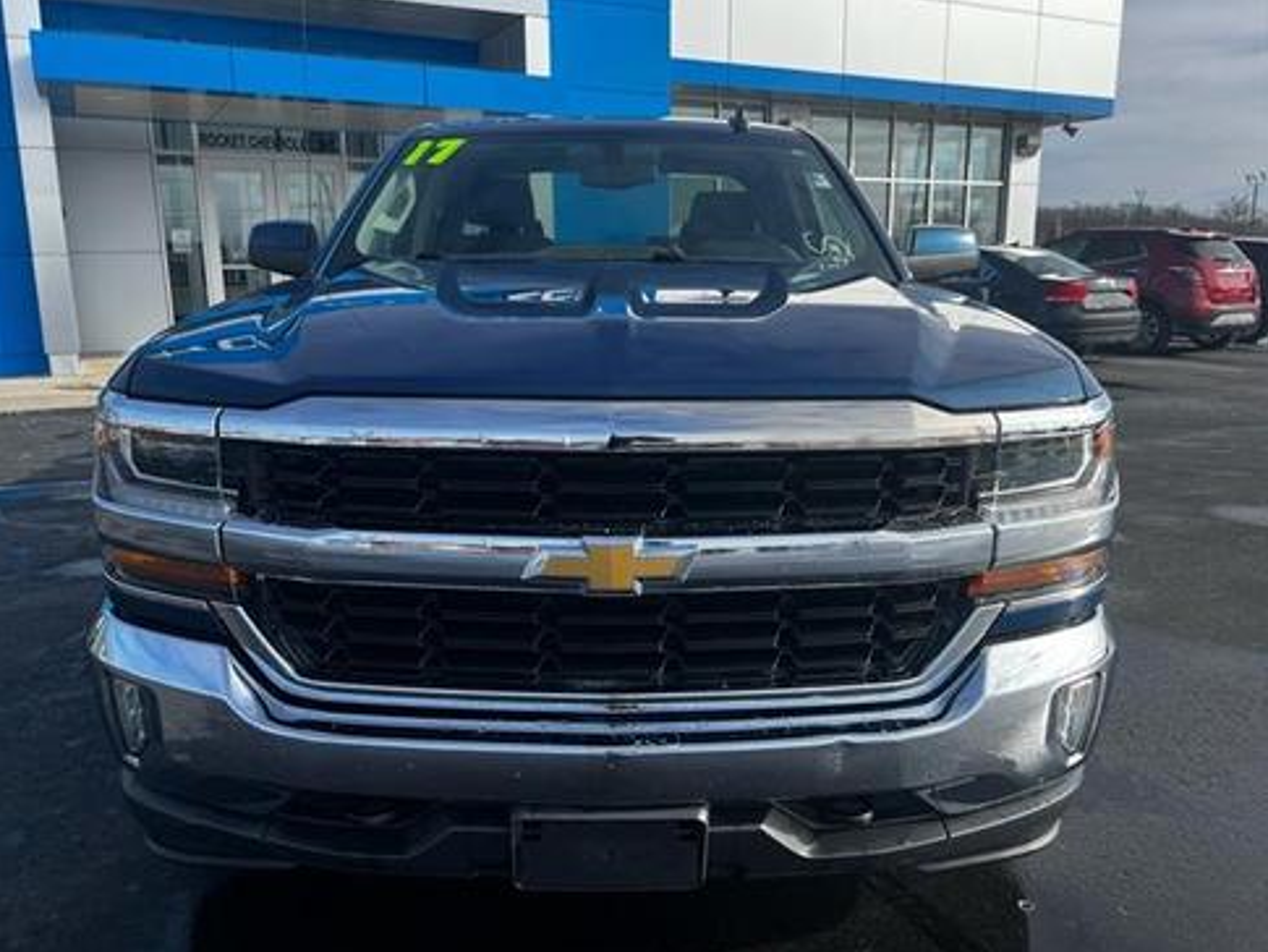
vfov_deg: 51.4
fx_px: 989
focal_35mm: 27
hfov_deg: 65.3
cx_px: 614
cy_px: 471
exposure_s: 1/2571
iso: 50
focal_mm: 5.7
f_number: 1.5
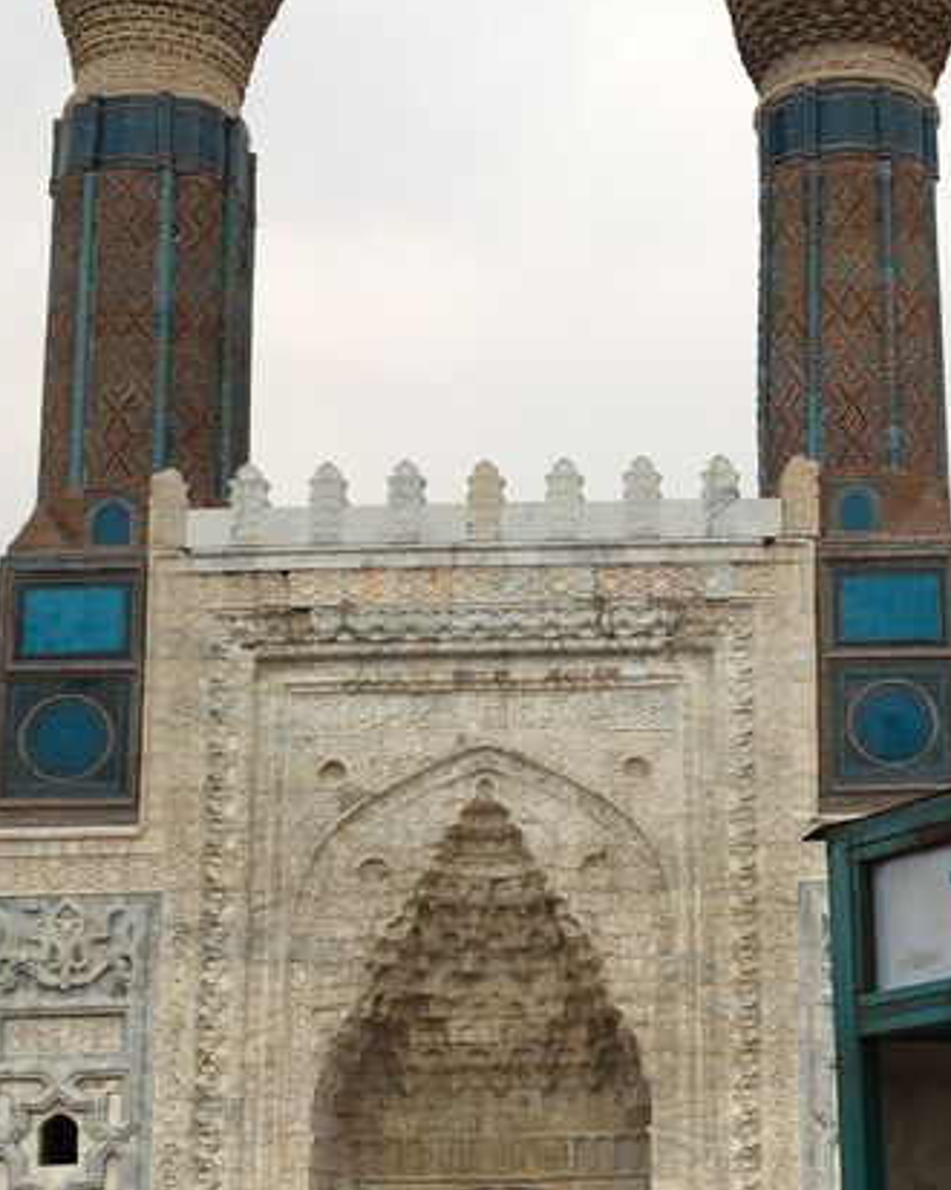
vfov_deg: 29.5
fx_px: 2253
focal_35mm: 64
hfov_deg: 23.4
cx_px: 792
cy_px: 713
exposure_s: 1/50
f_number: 2.2
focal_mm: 4.15
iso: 25
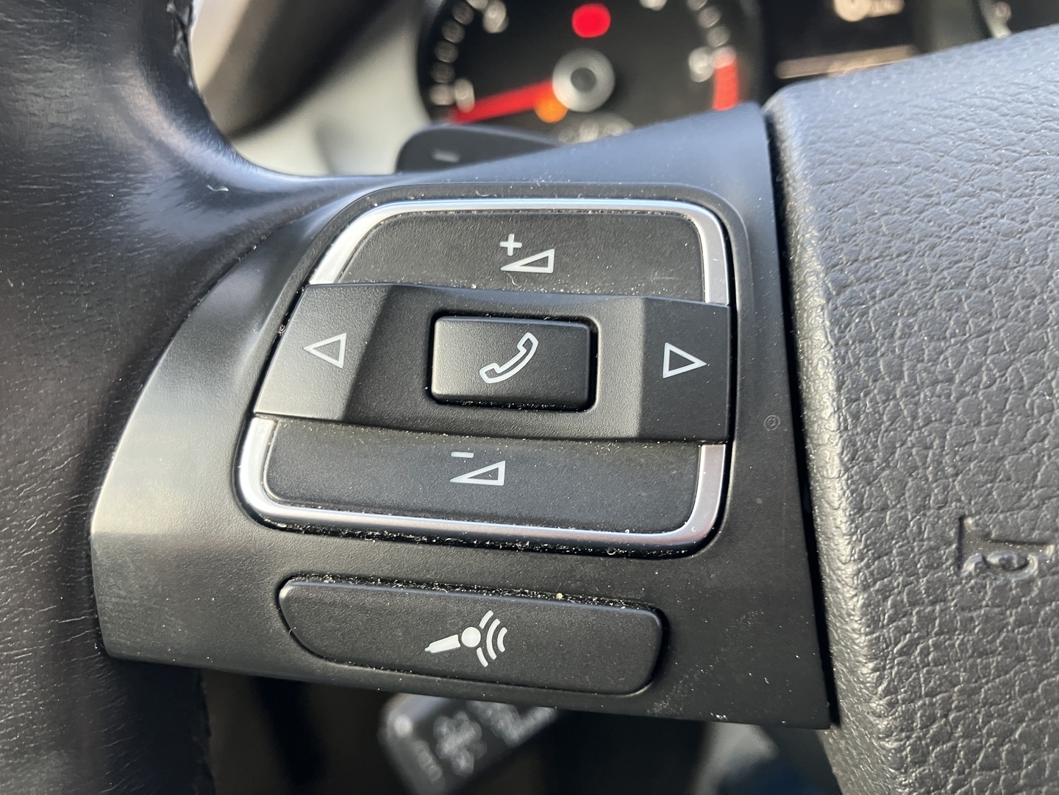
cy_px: 398
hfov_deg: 63.4
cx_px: 530
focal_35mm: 28
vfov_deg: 49.7
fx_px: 857
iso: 125
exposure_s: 1/60
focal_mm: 3.99
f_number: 1.8
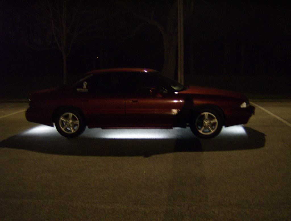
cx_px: 146
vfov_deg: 40.0
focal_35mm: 36
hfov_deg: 51.1
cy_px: 110
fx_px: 304
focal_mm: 6
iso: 200
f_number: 2.8
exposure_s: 1/1.35
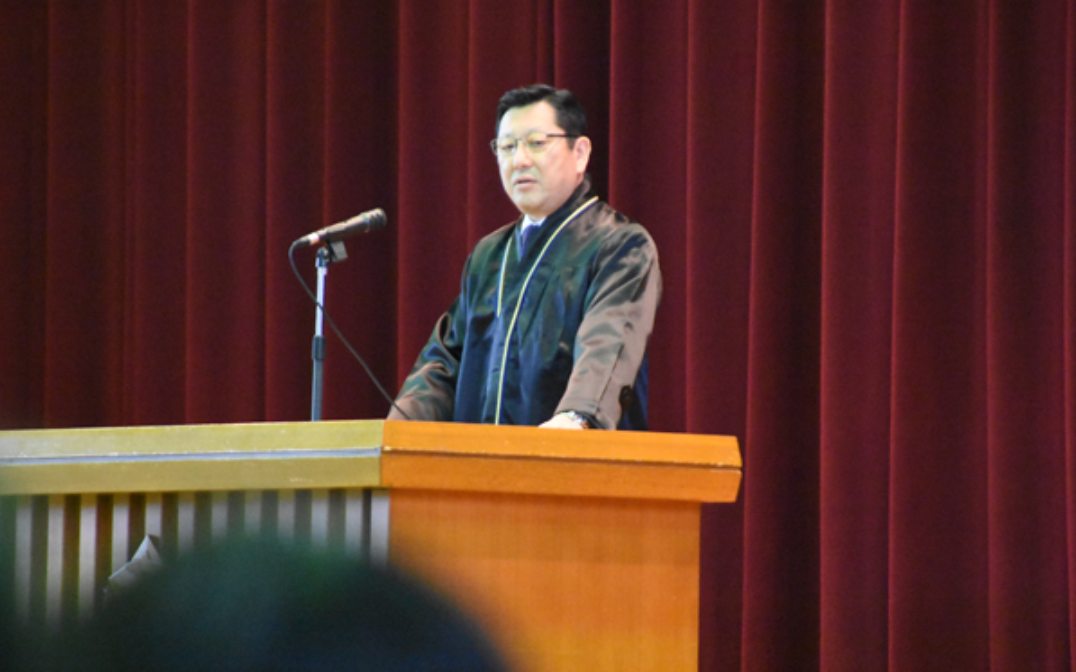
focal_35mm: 338
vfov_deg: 3.9
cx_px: 537
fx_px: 9911
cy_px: 325
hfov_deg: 6.2
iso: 12800
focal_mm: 220
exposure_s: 1/160
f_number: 6.3
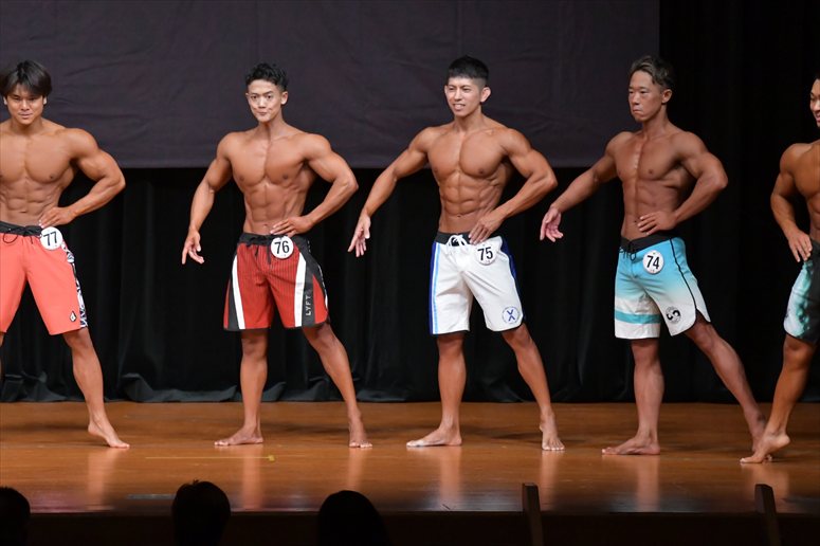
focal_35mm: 240
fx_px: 5464
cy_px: 273
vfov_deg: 5.7
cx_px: 410
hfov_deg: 8.6
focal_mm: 160
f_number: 5.6
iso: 5000
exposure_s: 1/400
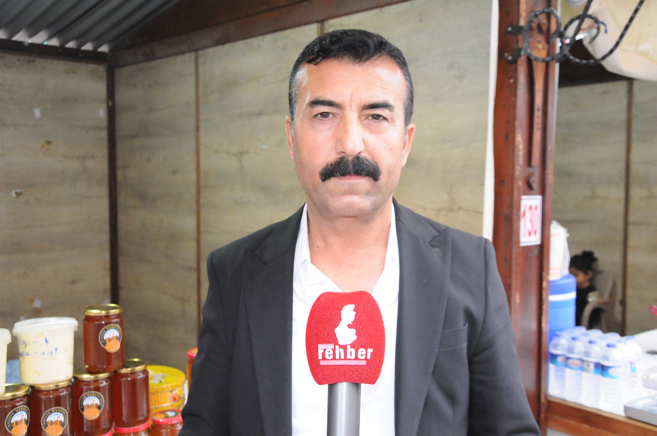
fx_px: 711
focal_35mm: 39
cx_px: 328
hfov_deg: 49.6
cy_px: 218
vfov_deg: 34.1
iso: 3200
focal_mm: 26
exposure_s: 1/200
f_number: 5.6
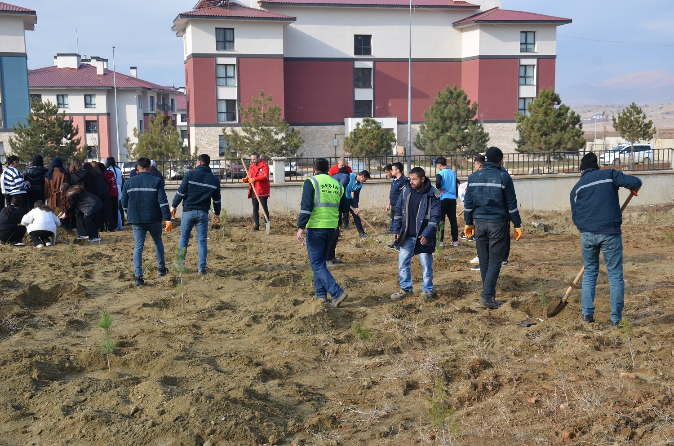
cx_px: 337
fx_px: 897
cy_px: 223
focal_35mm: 48
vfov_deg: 27.9
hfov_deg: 41.2
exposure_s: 1/250
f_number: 8
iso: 200
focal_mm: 32
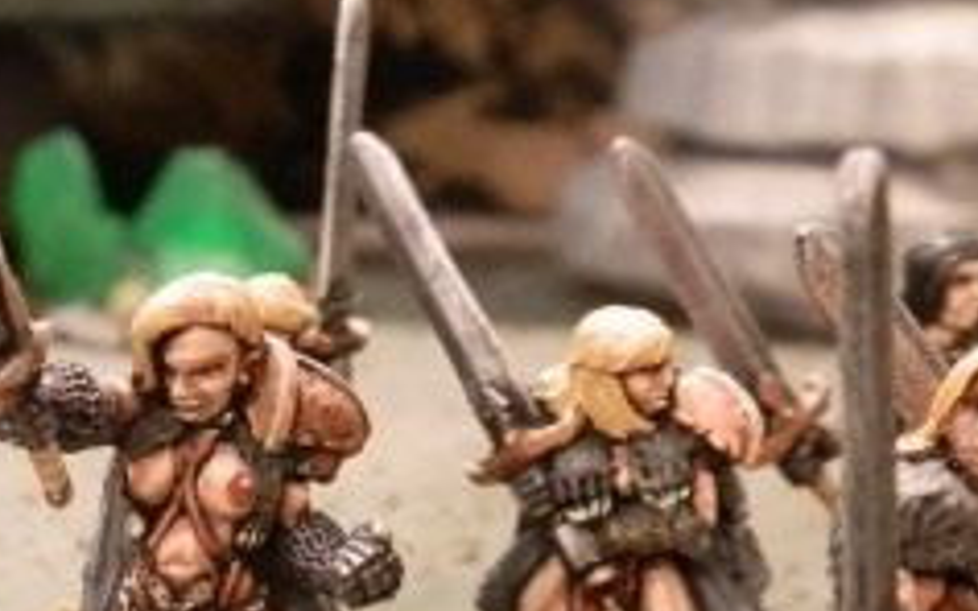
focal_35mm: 67
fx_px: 1785
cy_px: 533
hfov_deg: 29.1
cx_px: 50
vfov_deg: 19.1
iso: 400
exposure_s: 1/40
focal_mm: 5
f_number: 3.1
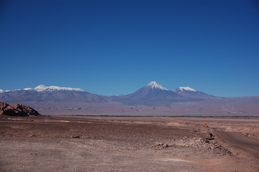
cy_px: 86
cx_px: 130
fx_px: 377
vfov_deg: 25.7
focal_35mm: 52
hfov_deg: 37.9
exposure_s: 1/3200
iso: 200
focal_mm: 35
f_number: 4.5
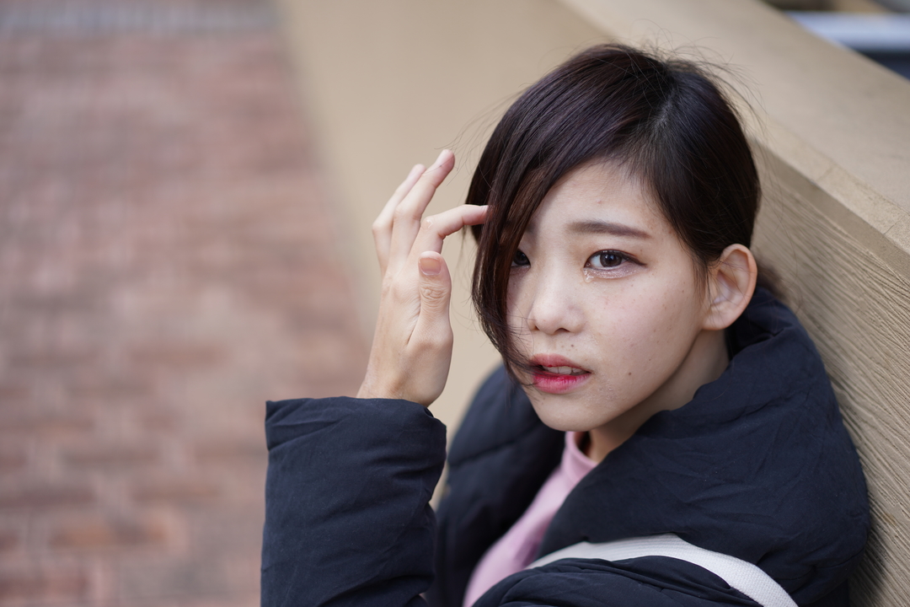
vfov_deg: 24.6
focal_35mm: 55
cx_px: 455
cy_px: 304
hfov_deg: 36.2
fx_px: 1390
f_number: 1.8
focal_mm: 55
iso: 125
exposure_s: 1/1000
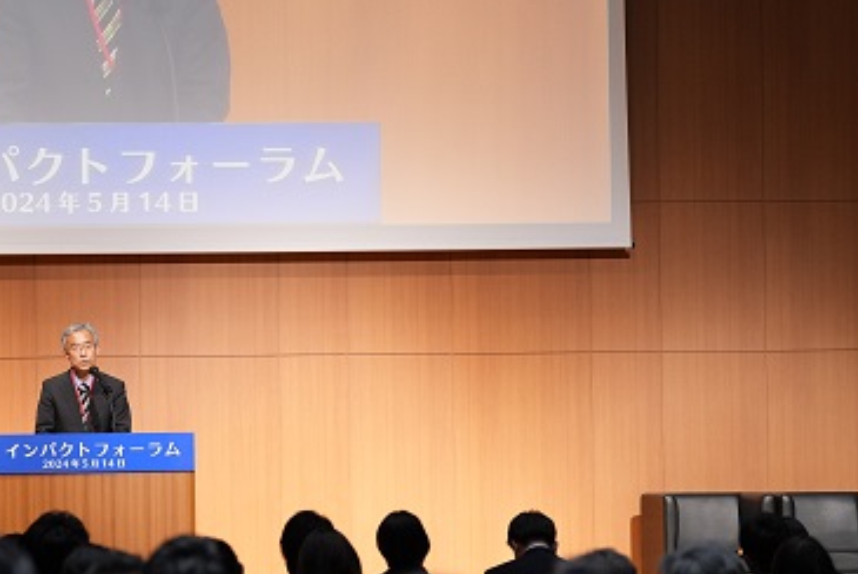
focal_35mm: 195
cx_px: 101
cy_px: 315
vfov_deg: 7.1
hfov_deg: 10.5
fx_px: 4651
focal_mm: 95
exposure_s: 1/200
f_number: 2.8
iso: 1250
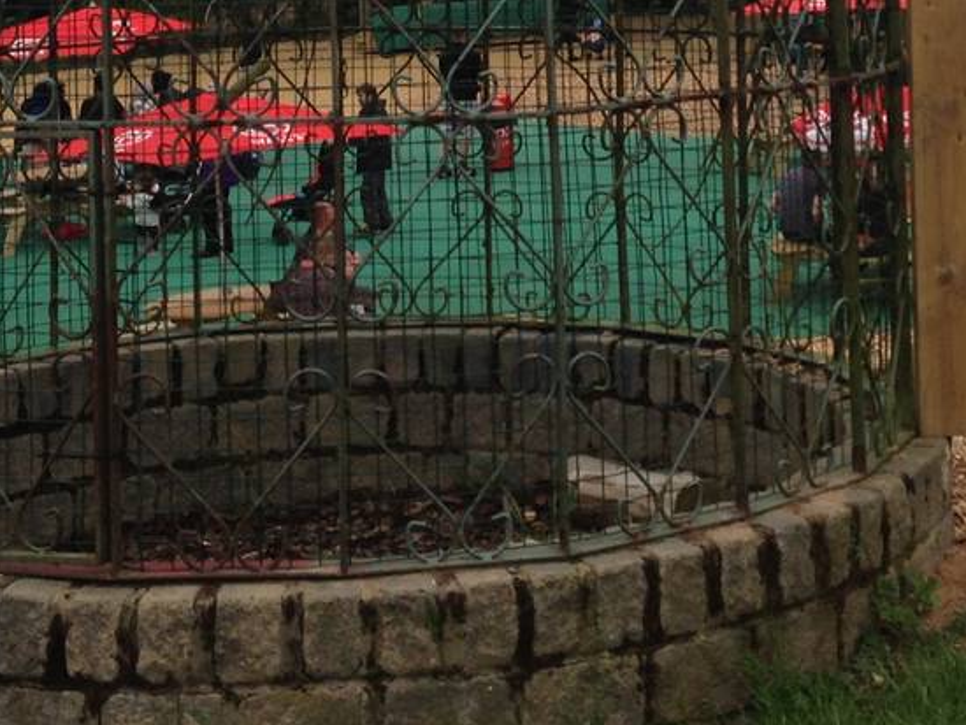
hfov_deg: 20.4
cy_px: -156
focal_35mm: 96
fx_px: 2680
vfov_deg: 14.9
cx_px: 632
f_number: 2.4
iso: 50
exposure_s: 1/1290
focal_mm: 4.12
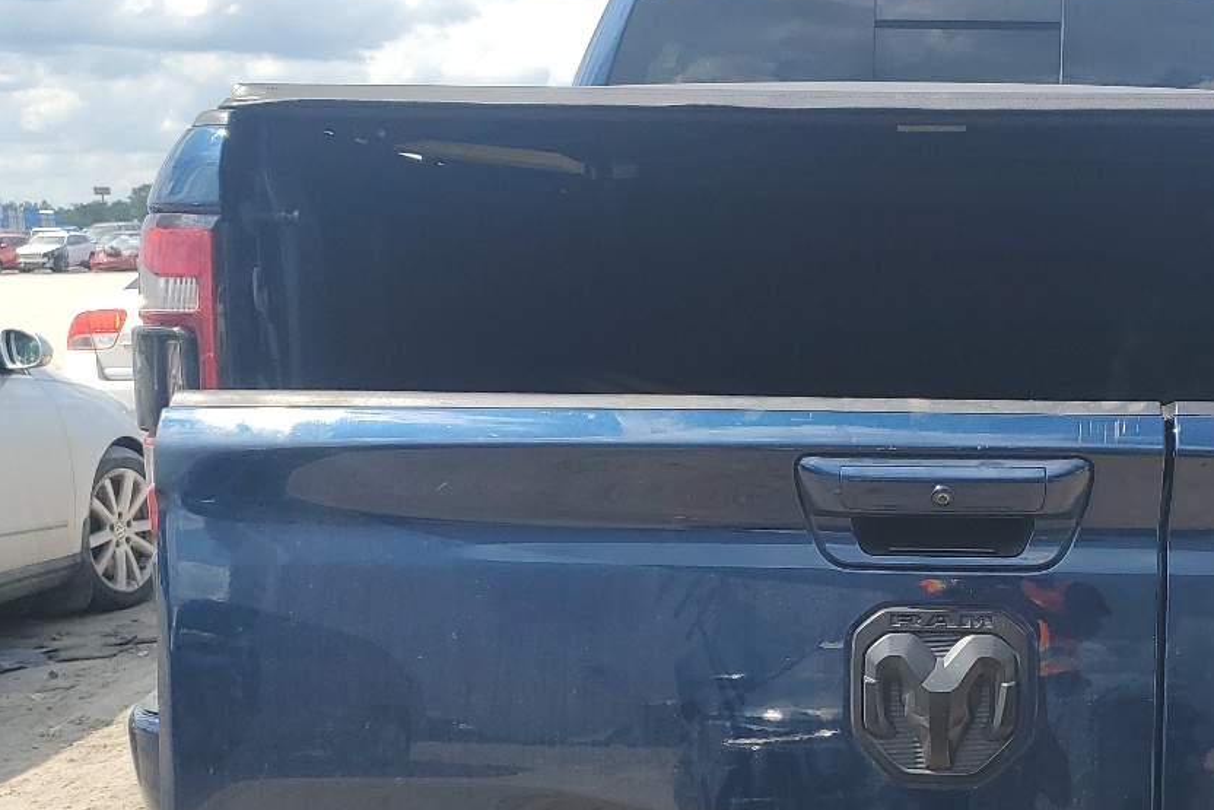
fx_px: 1754
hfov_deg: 37.4
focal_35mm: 52
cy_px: 623
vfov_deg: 25.6
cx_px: 884
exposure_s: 1/2000
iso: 50
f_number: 1.5
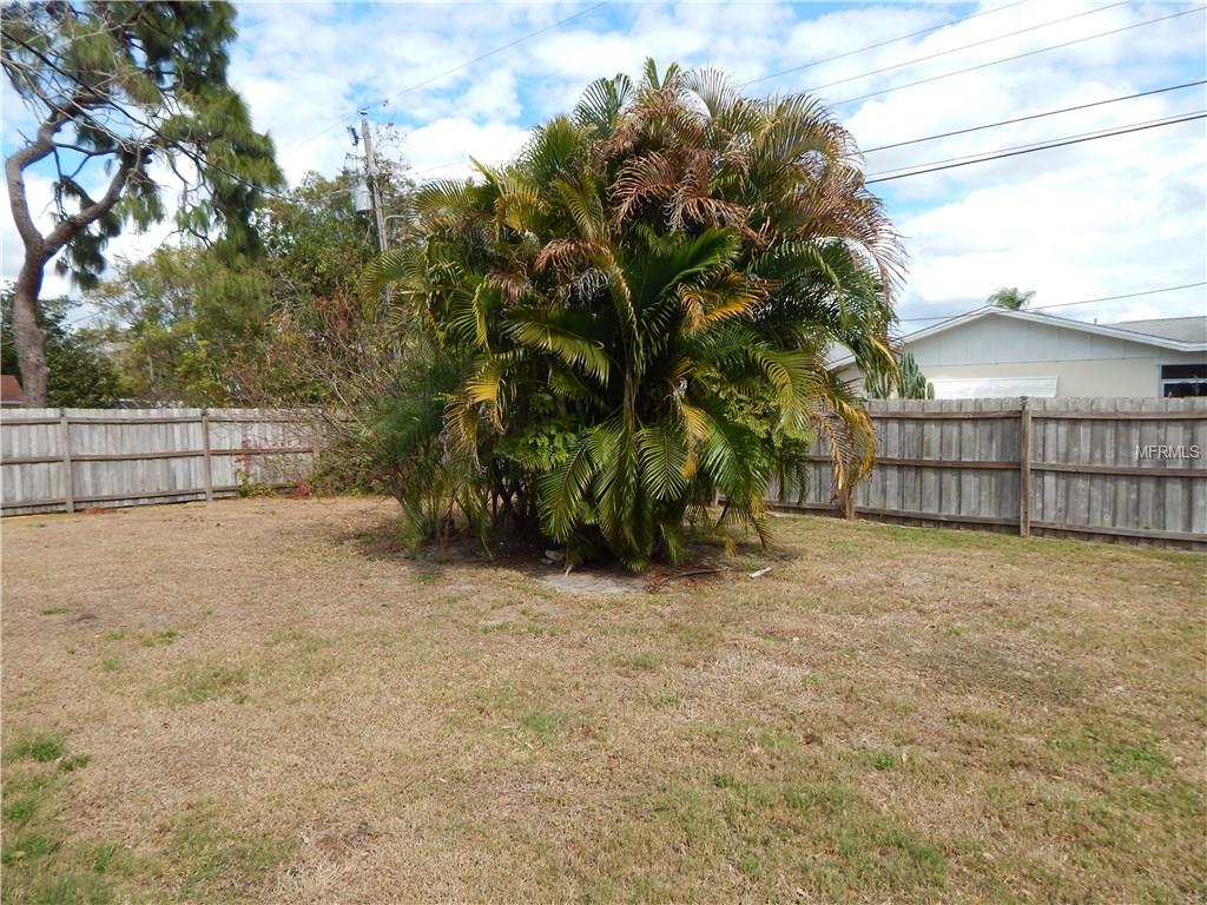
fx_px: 767
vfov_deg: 61.1
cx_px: 604
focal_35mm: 22
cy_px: 452
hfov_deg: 76.4
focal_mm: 4
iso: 125
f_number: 3
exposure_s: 1/1250
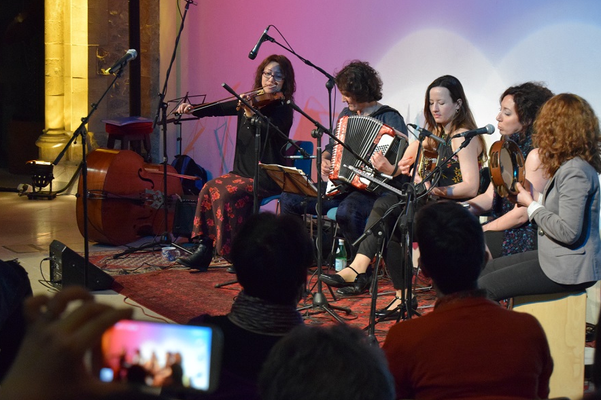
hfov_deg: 21.3
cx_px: 296
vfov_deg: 14.3
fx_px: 1595
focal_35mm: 96
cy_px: 213
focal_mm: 55
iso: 3600
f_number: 5.6
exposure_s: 1/60
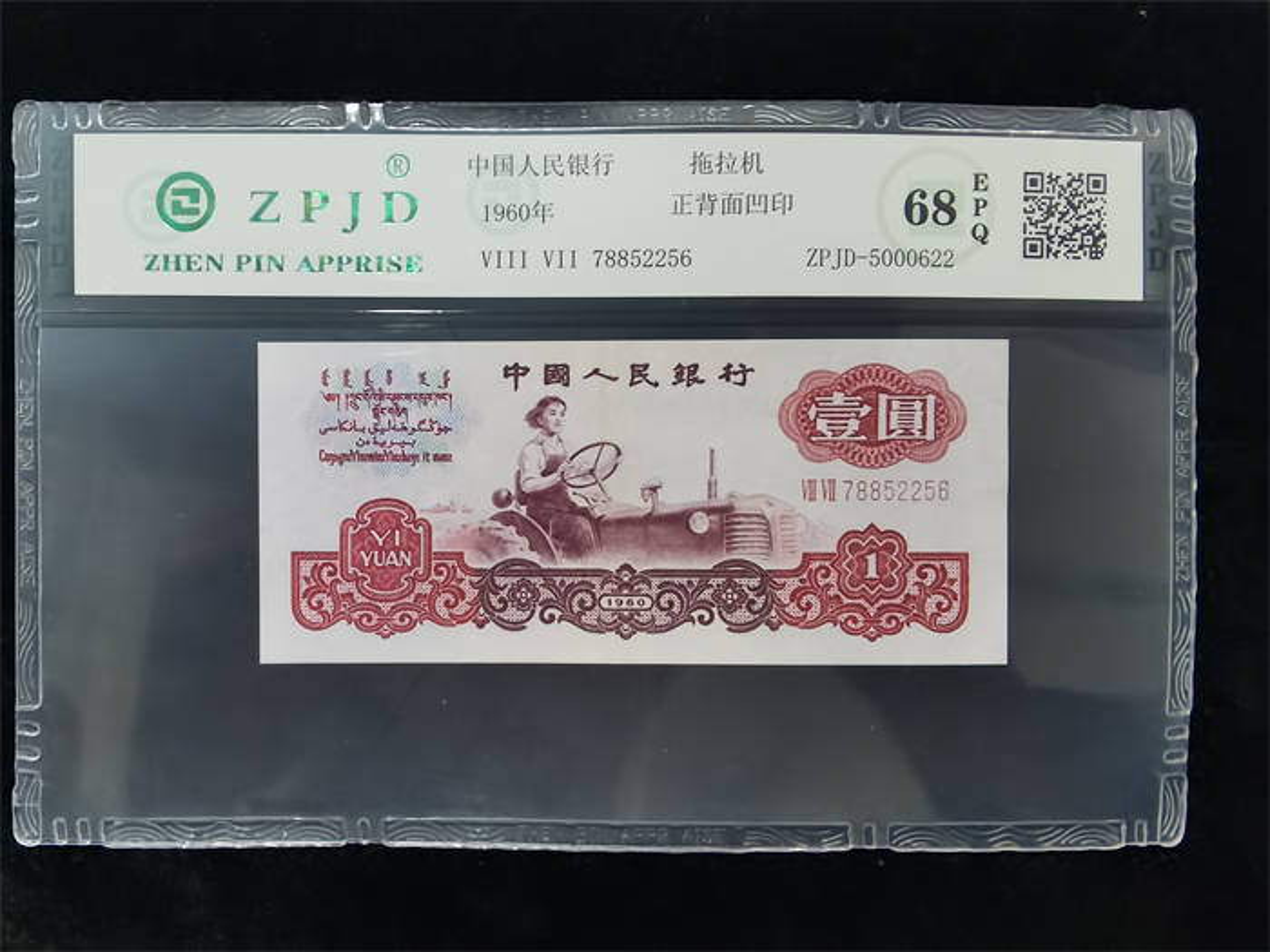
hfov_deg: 65.3
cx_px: 635
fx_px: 991
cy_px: 476
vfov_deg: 51.4
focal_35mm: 27
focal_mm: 2.26
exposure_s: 1/25
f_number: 2.2
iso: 500
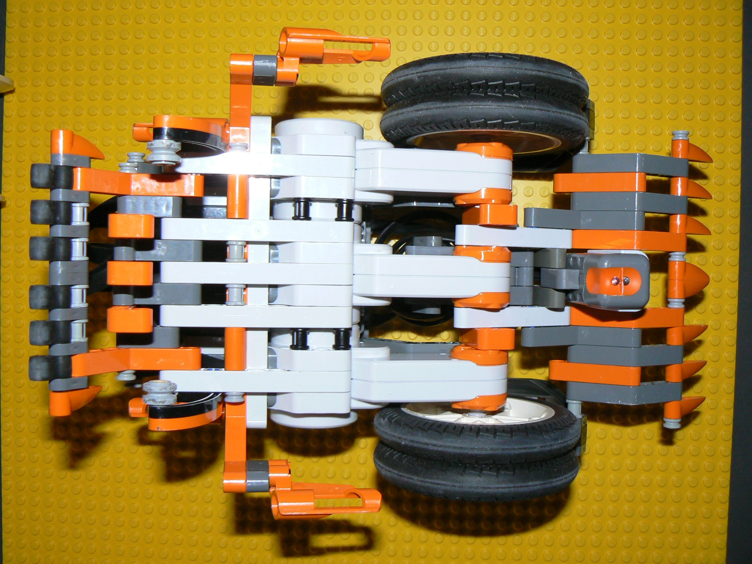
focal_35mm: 36
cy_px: 282
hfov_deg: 51.4
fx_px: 782
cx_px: 376
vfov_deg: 39.7
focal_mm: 6
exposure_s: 1/30
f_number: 2.8
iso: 100
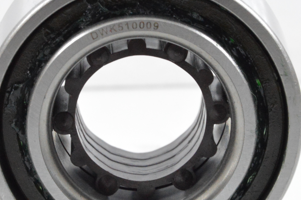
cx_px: 126
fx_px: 2456
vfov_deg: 4.7
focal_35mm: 294
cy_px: 100
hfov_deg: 7.0
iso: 3200
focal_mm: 66
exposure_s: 1/100
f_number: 7.1
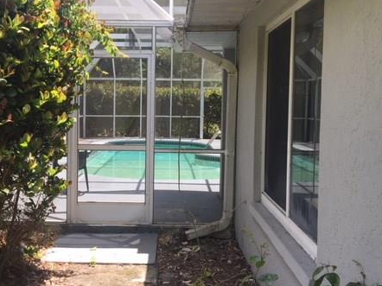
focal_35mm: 42
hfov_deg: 44.6
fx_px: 463
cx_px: 158
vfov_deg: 34.3
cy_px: 127
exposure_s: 1/509
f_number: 2.2
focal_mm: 4.15
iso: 25
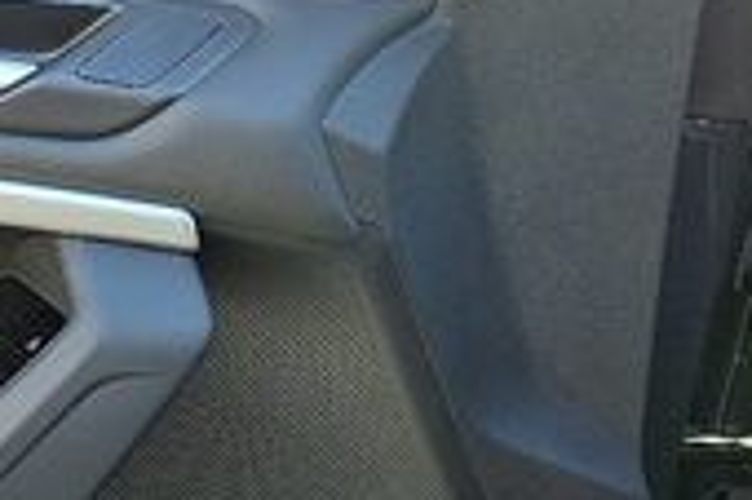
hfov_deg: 18.9
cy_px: 544
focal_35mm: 98
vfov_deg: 13.7
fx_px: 2045
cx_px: -292
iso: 25
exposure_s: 1/152
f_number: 1.8
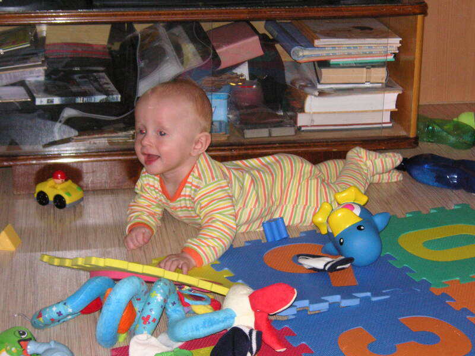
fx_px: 1043
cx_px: 238
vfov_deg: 19.4
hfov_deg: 25.7
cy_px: 178
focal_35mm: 76
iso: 160
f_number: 4.4
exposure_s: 1/90
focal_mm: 12.6
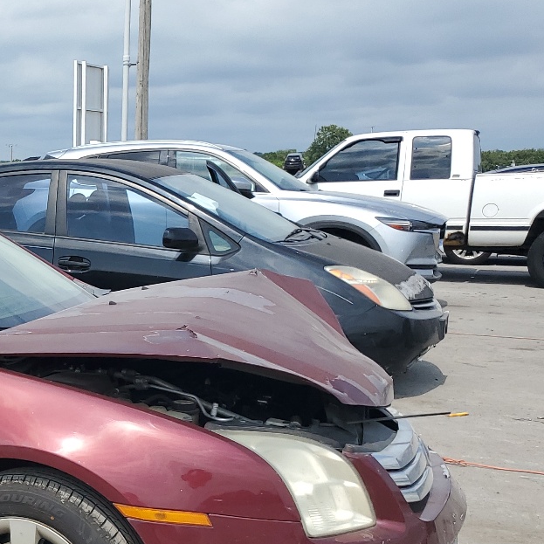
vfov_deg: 28.3
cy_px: 452
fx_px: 1049
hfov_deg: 25.7
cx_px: -126
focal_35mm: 59
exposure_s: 1/3333
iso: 50
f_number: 1.5
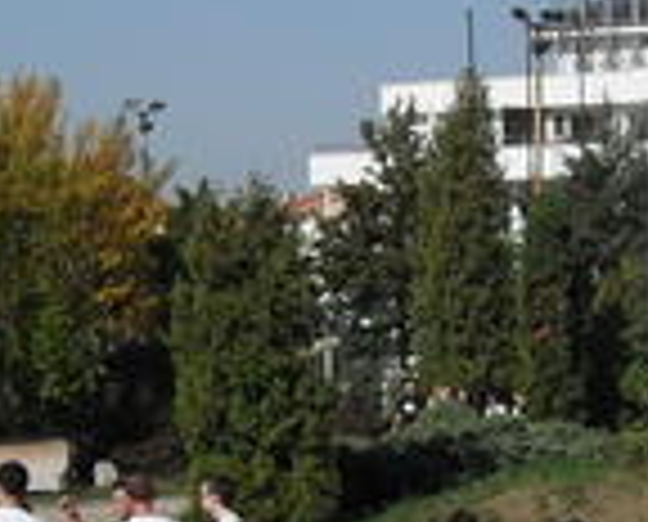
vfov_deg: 8.8
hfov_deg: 11.0
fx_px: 3327
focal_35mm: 173
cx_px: 675
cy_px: 675
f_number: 10
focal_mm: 7
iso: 100
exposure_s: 1/250
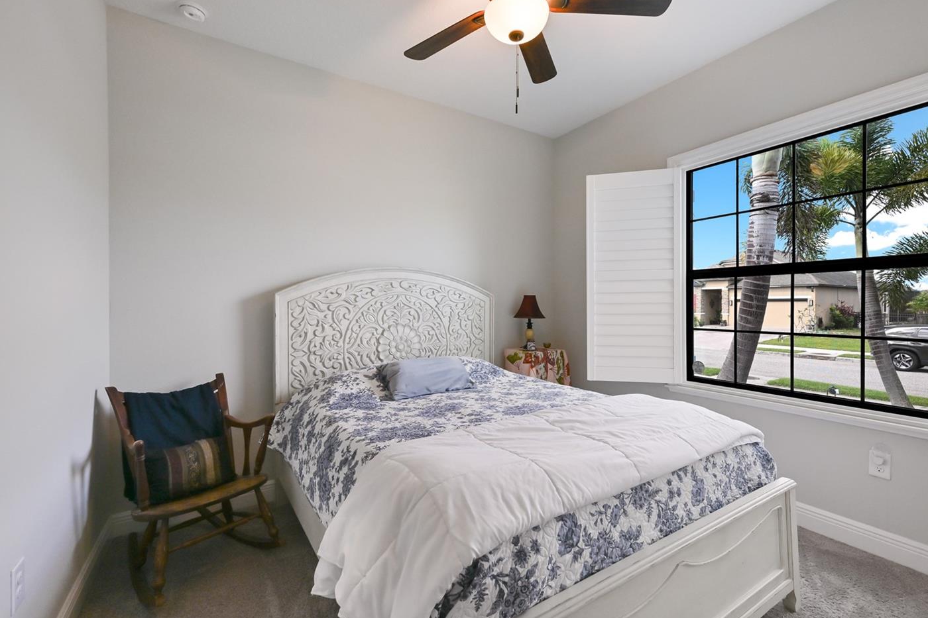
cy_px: 317
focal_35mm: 16
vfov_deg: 73.7
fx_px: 412
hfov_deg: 96.7
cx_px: 487
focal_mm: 14
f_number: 8
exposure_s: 1/160
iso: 800
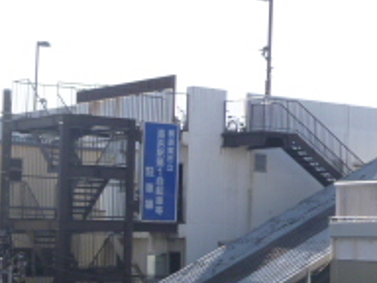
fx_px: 1307
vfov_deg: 12.3
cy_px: 147
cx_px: 542
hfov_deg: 15.3
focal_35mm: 120
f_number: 3.6
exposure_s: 1/500
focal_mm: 6.5
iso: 100
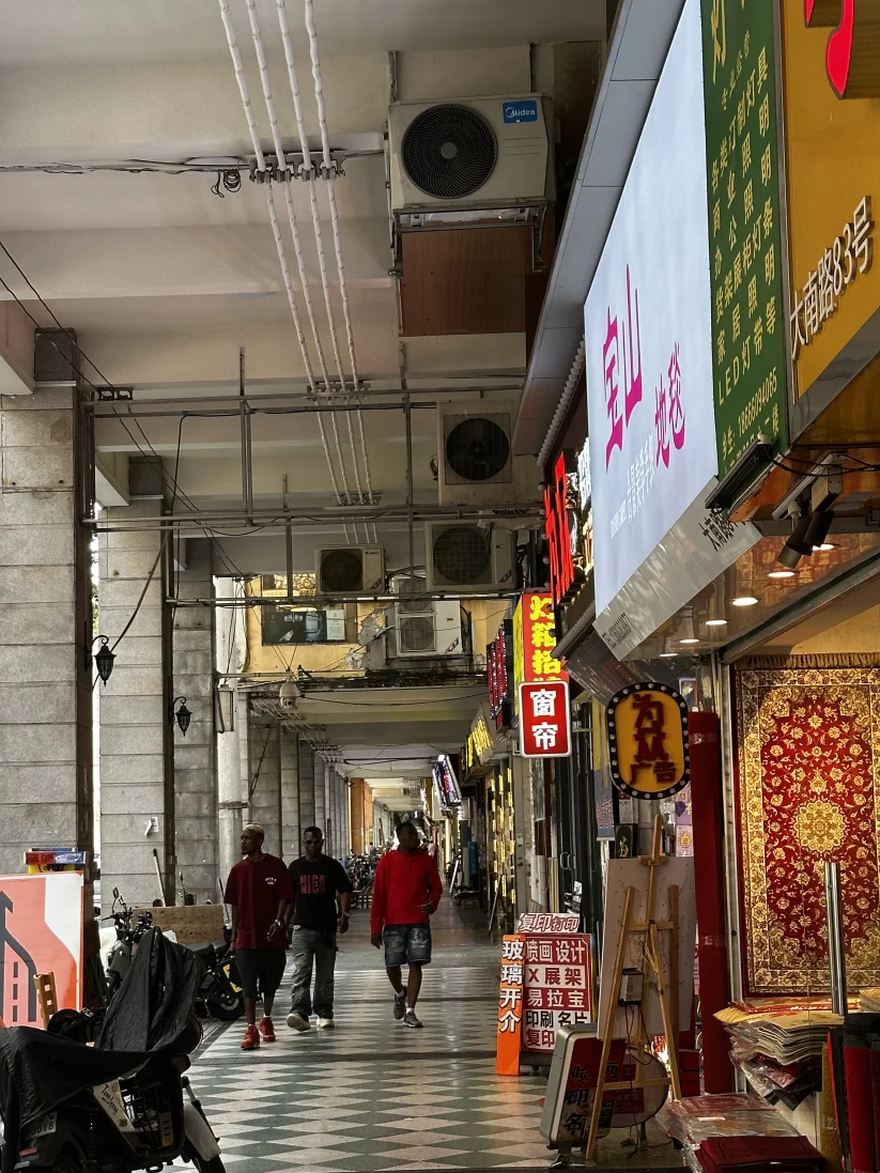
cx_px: 304
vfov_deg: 30.7
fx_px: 2135
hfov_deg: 23.2
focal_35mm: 63
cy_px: 635
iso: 64
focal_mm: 6.86
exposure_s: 1/193
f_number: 1.78
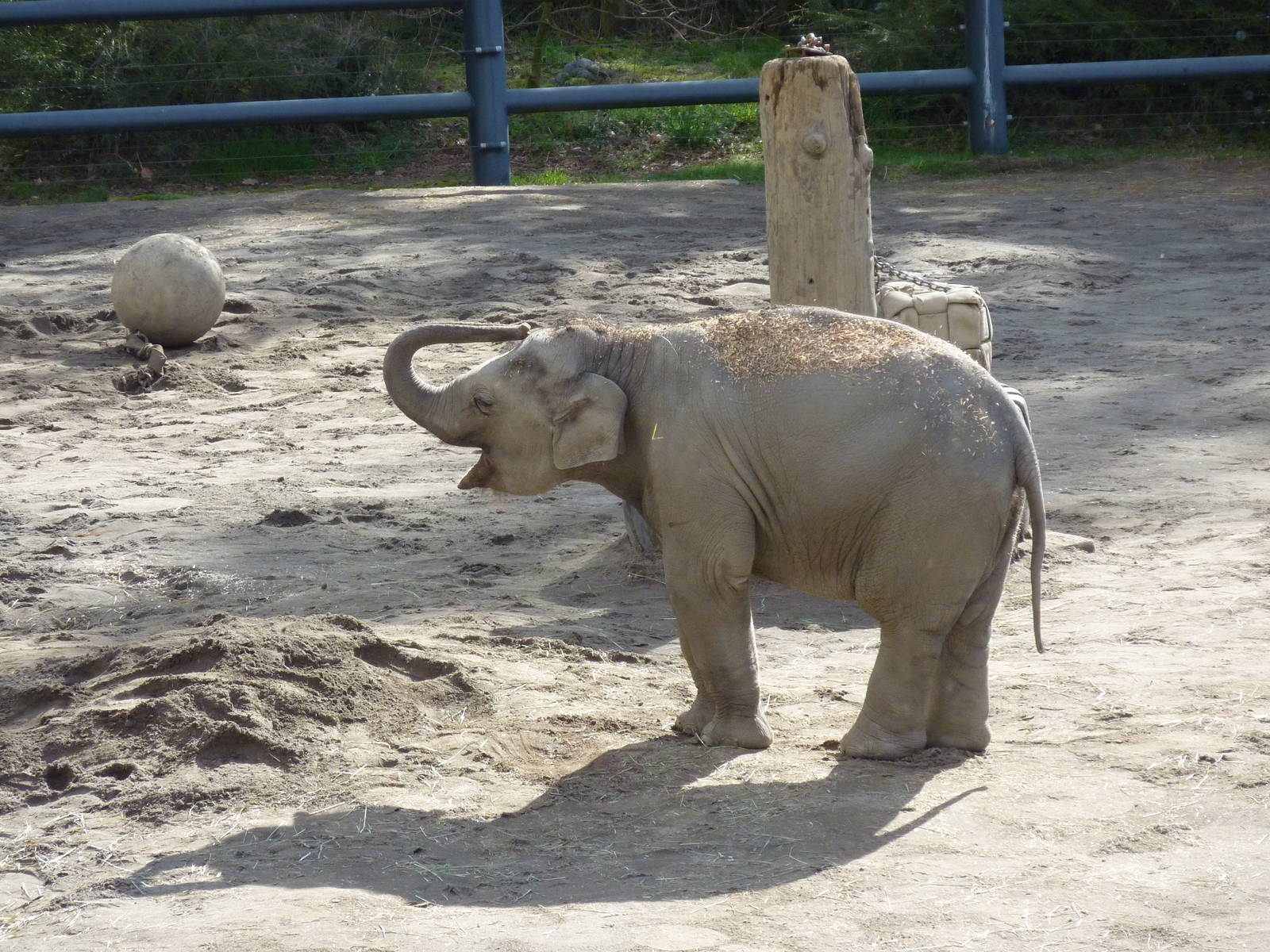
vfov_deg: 9.4
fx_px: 5797
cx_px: 635
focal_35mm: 158
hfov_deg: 12.5
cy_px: 476
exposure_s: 1/500
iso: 250
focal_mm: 25.9
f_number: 4.5
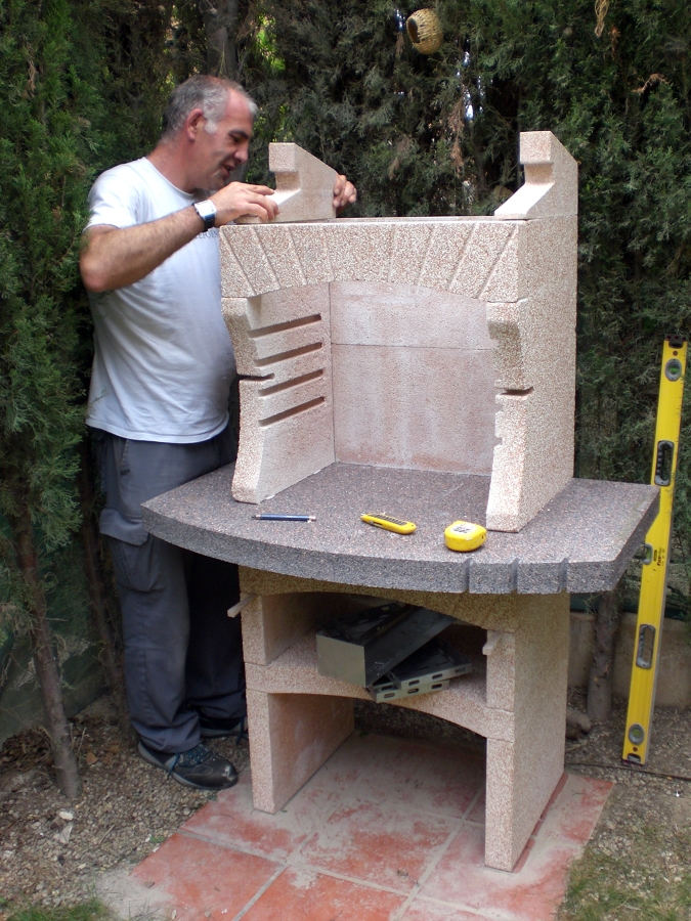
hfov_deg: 37.7
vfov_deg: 49.0
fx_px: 1011
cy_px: 460
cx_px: 346
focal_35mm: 38
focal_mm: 6.3
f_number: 3.1
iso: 100
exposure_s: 1/200
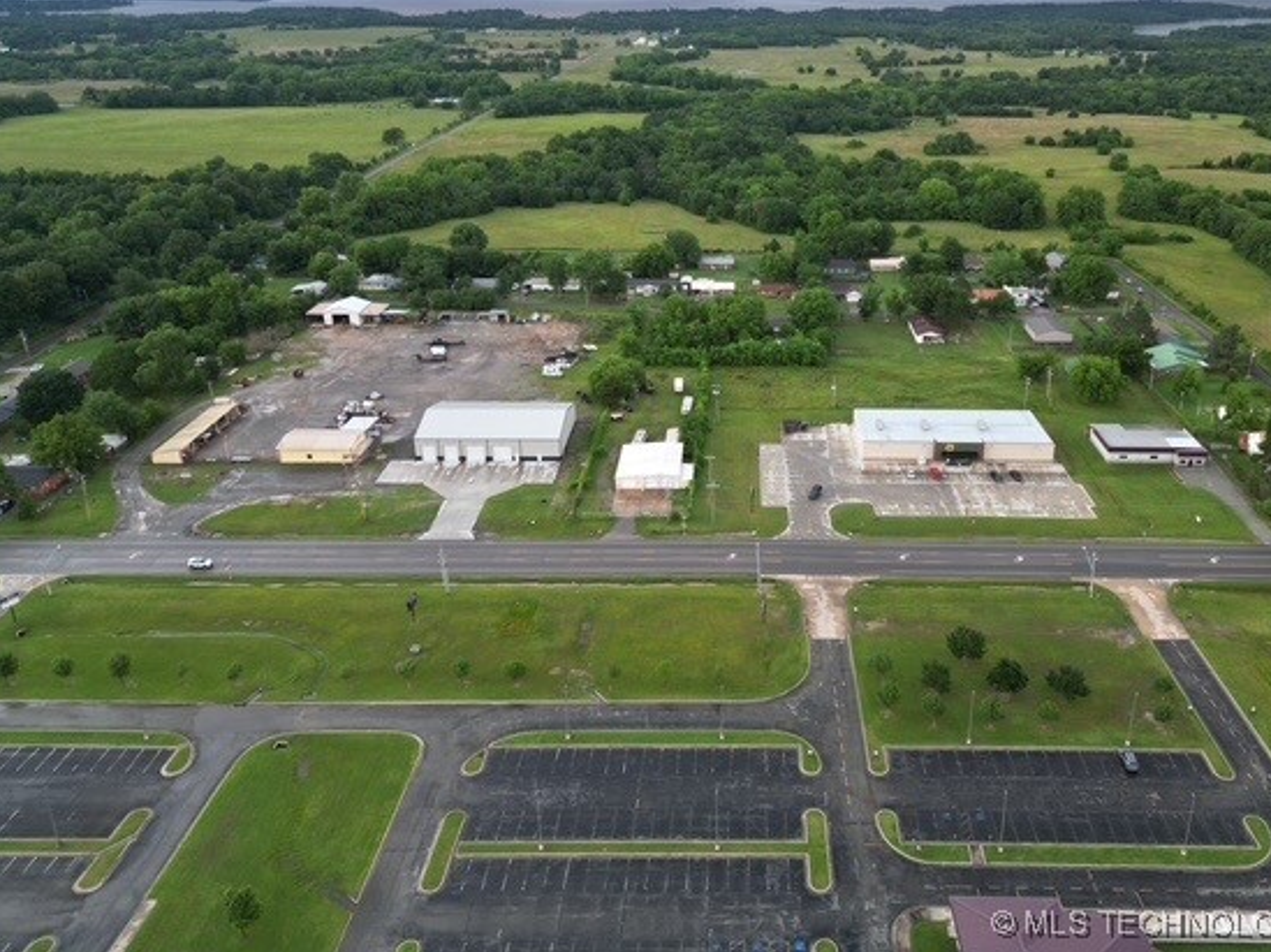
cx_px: 736
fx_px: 1027
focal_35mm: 28
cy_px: 398
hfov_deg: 63.1
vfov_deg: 49.5
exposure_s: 1/200
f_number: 1.7
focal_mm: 6.72
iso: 110
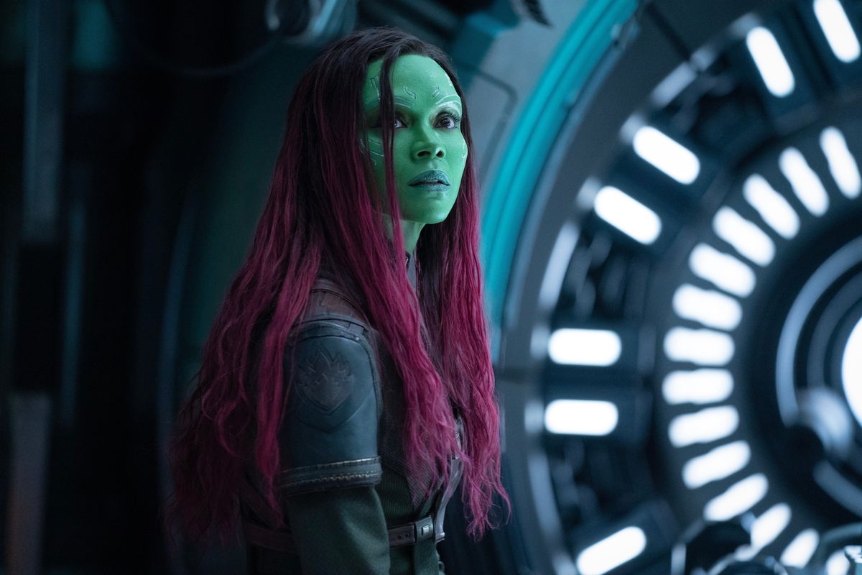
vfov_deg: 7.3
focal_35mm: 187
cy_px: 288
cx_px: 431
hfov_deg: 11.0
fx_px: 4477
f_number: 2.8
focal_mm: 187
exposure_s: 1/125
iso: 8000
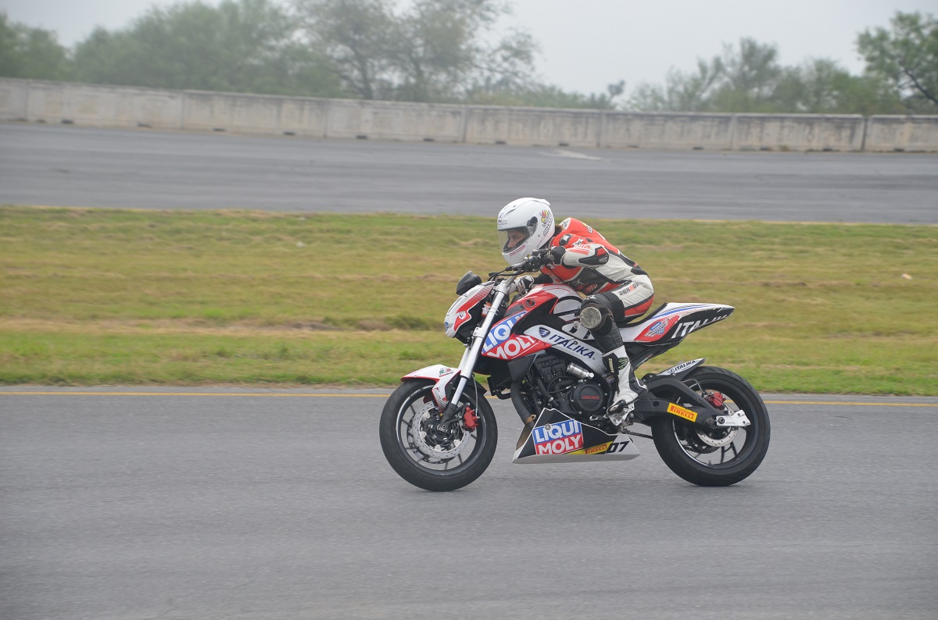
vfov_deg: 12.1
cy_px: 310
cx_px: 469
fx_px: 2924
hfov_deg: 18.2
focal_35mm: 112
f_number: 5.6
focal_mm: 75
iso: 400
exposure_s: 1/1500
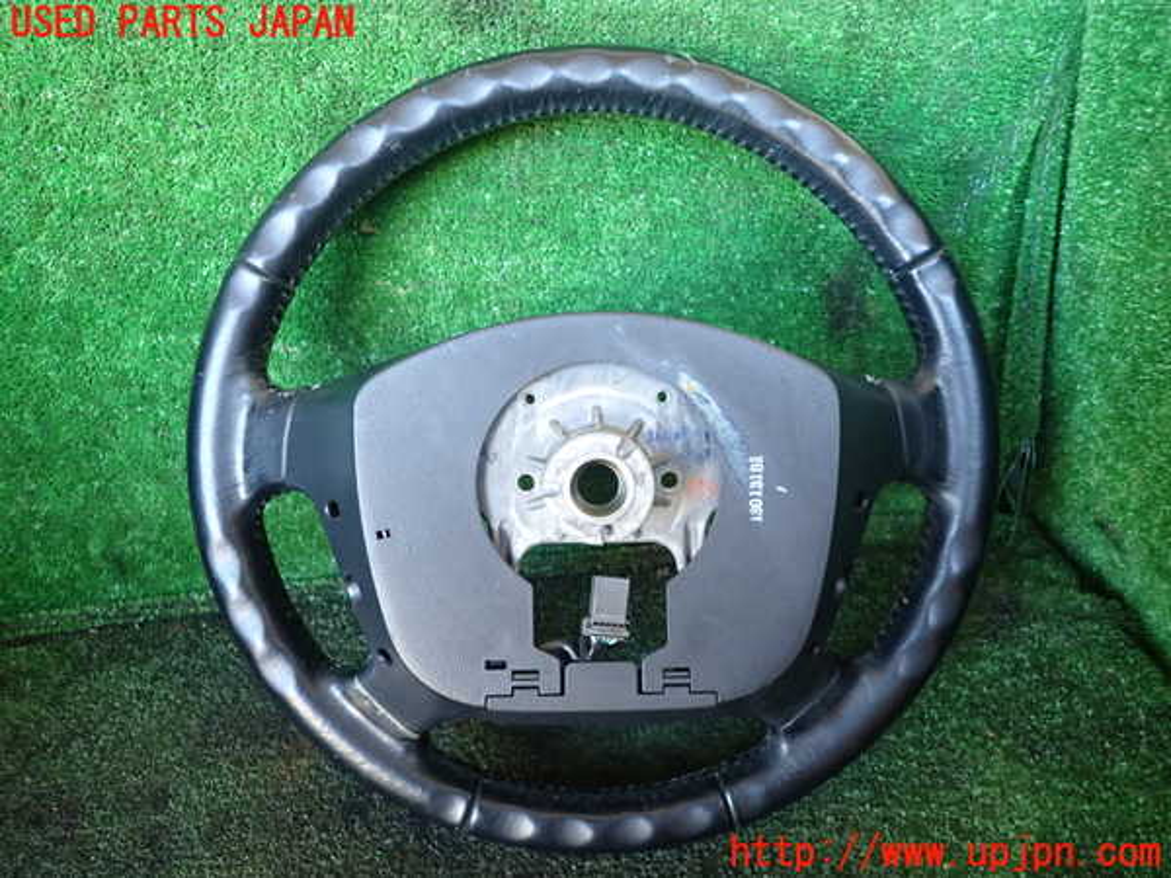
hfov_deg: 69.4
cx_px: 586
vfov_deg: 54.9
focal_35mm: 25
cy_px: 439
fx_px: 846
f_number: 2
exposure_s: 1/30
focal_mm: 4.5
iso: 320
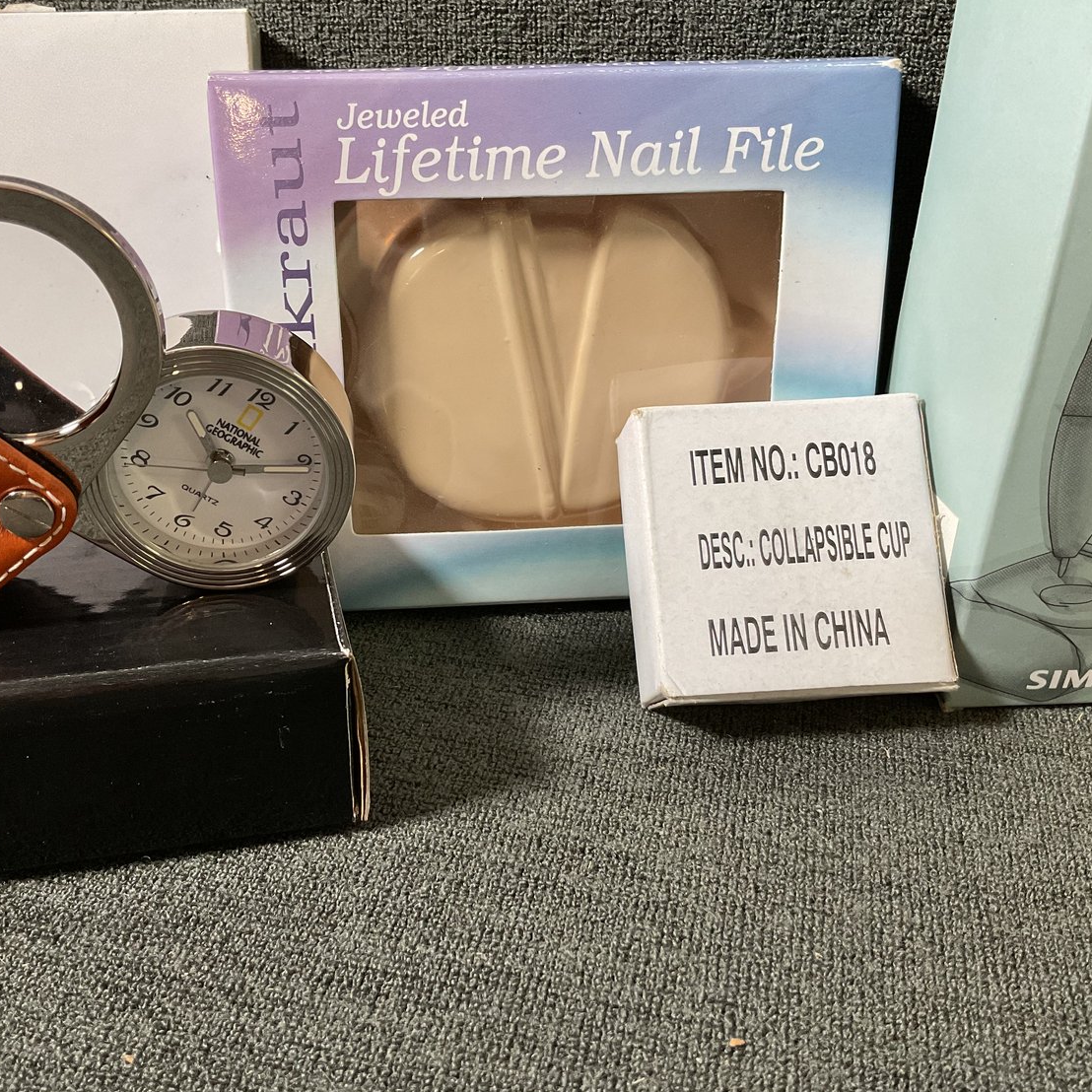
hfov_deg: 47.2
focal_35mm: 35
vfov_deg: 47.2
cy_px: 541
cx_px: 499
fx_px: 1249
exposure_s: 1/60
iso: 125
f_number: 1.8
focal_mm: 3
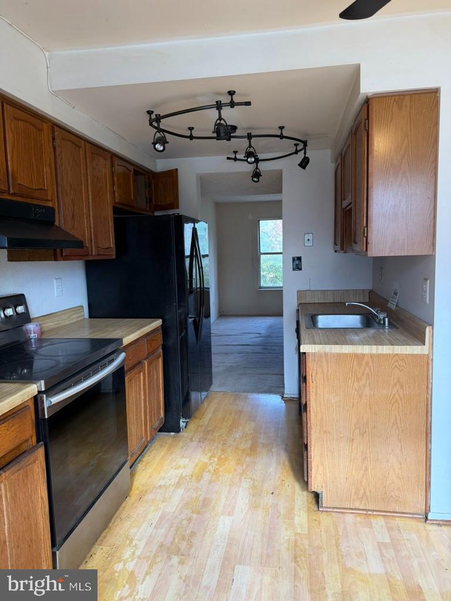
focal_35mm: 24
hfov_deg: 56.8
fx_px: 417
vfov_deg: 71.6
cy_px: 300
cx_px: 226
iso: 125
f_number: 1.78
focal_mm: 6.76
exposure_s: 1/120
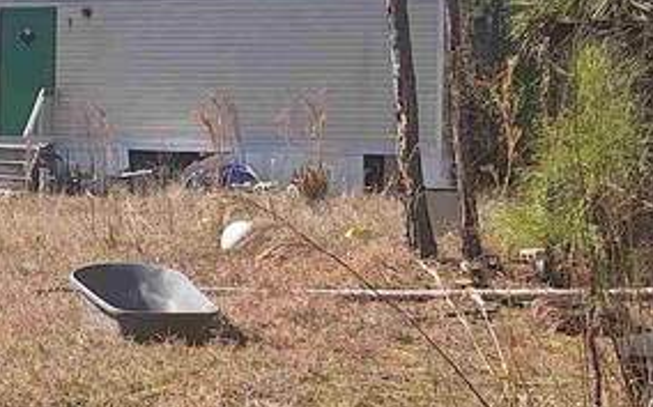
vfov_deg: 11.9
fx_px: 1956
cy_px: 124
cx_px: -78
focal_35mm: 110
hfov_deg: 18.2
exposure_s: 1/2212
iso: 40
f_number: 1.8
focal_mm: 5.54
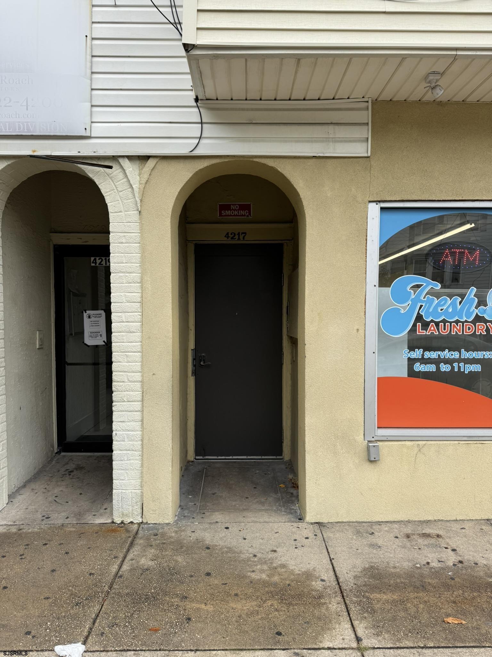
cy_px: 328
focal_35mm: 24
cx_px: 246
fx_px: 455
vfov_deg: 71.6
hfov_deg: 56.8
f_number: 1.78
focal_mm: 6.76
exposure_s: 1/1311
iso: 80
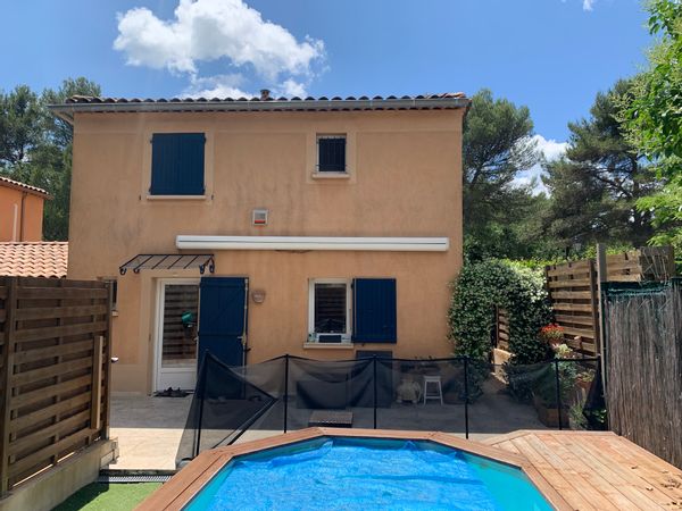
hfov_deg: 67.3
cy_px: 256
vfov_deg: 53.1
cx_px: 341
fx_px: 512
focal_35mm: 26
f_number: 1.8
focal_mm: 4.25
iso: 25
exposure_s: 1/1447
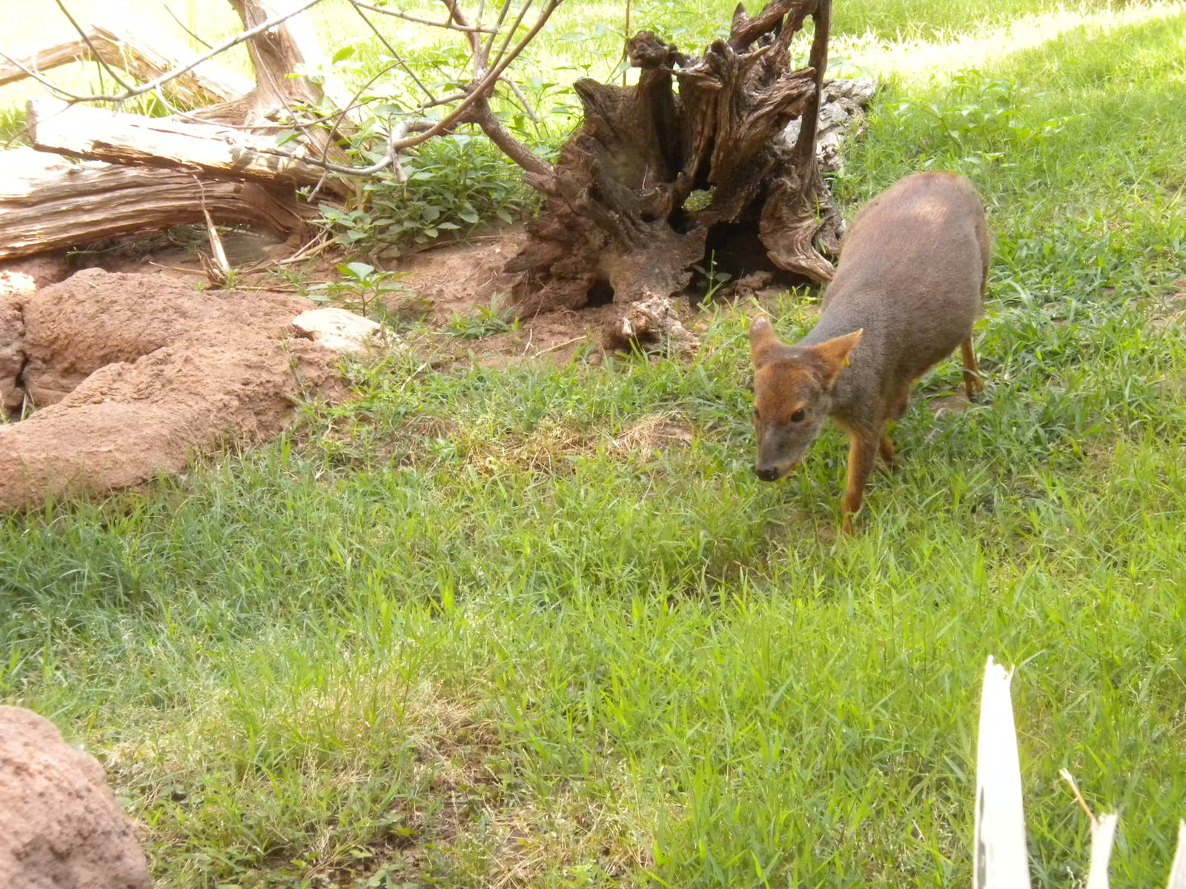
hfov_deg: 23.0
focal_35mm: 85
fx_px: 2912
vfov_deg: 17.4
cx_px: 593
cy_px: 444
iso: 400
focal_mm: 15
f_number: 5.1
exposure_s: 1/202
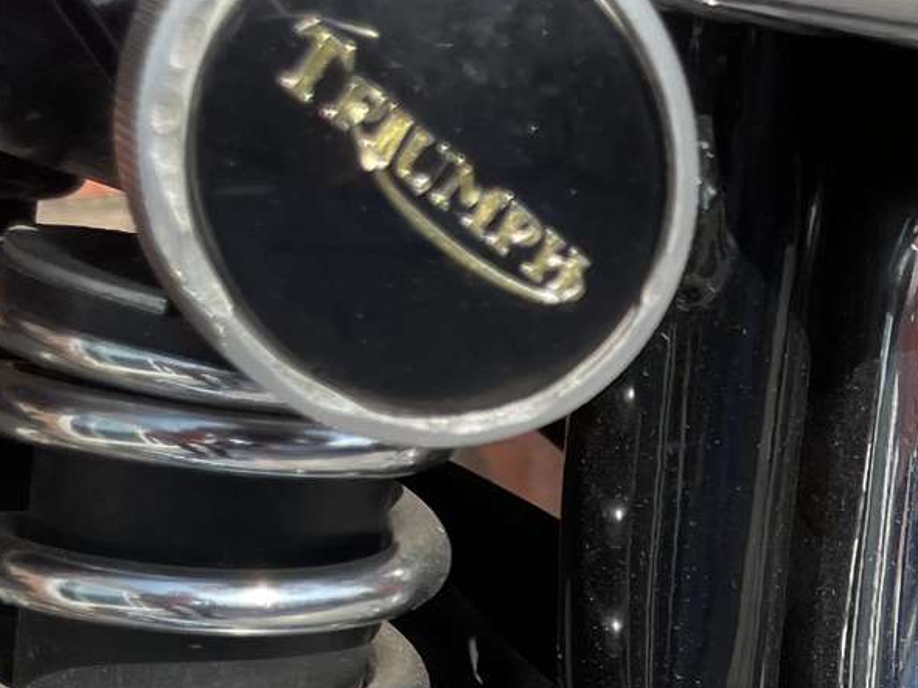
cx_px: 1212
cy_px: 1030
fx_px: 2333
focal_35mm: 88
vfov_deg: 15.5
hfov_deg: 20.3
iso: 32
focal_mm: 4.2
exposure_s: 1/1490
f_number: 1.6
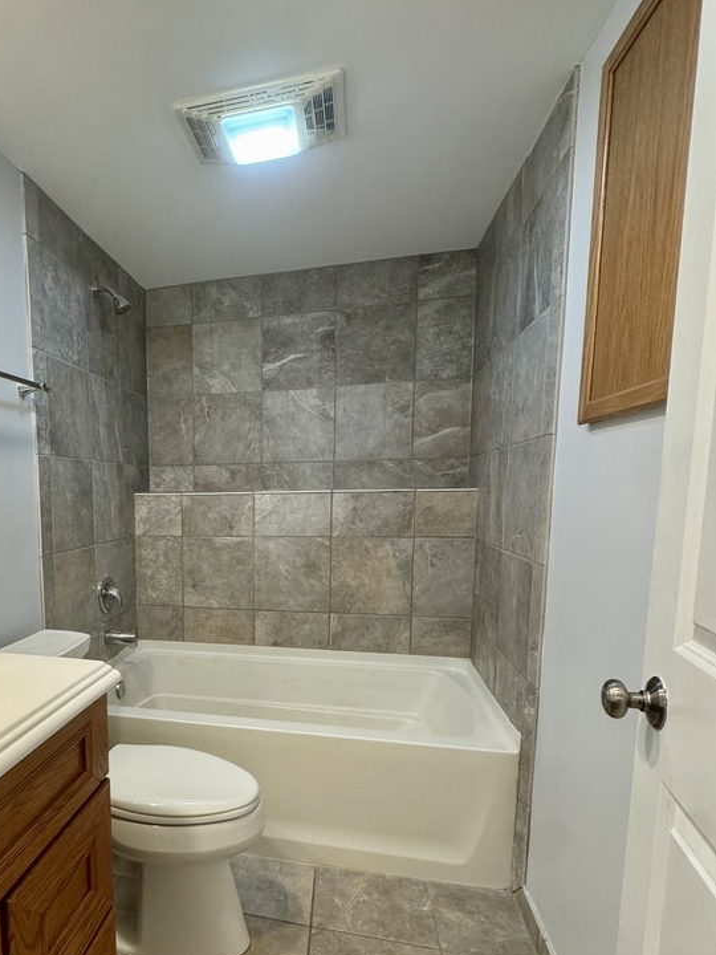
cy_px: 565
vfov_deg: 78.2
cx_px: 180
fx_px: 579
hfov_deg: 60.1
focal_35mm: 21
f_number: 2.2
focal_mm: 2.22
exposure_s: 1/120
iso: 250
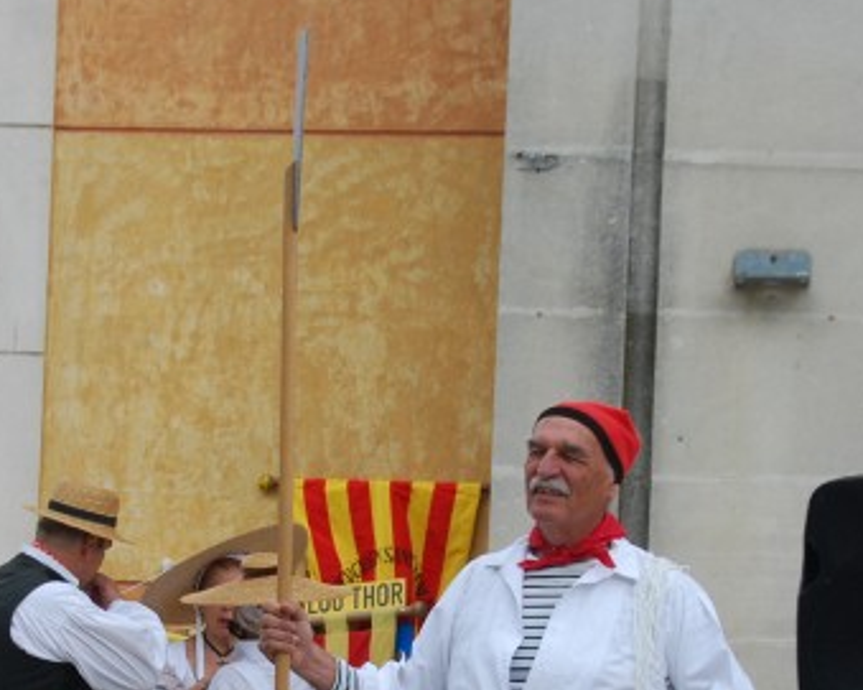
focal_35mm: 134
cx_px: 304
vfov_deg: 11.4
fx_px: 3422
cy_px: 682
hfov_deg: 14.4
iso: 400
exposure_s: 1/250
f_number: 8
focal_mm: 36
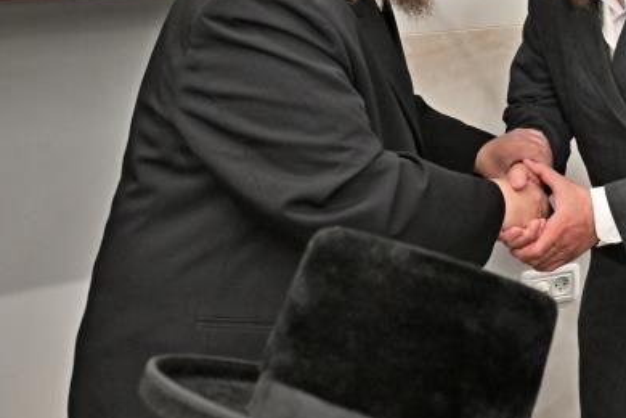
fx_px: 1095
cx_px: 602
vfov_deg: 20.4
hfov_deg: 30.0
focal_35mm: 63
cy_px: -64
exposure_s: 1/160
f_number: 4
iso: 1250
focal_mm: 24
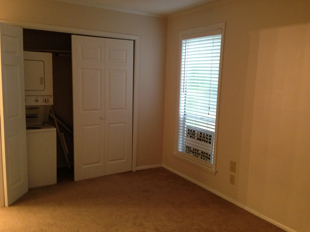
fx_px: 296
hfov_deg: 55.4
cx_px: 155
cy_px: 116
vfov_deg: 42.9
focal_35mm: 33
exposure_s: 1/20
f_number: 2.4
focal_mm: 4.13
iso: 320
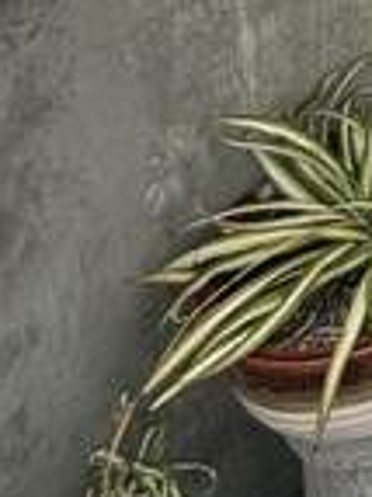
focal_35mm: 94
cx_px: 1165
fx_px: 1349
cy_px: -678
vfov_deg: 14.4
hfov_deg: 10.4
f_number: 2.2
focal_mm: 2.22
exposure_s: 1/140
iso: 50
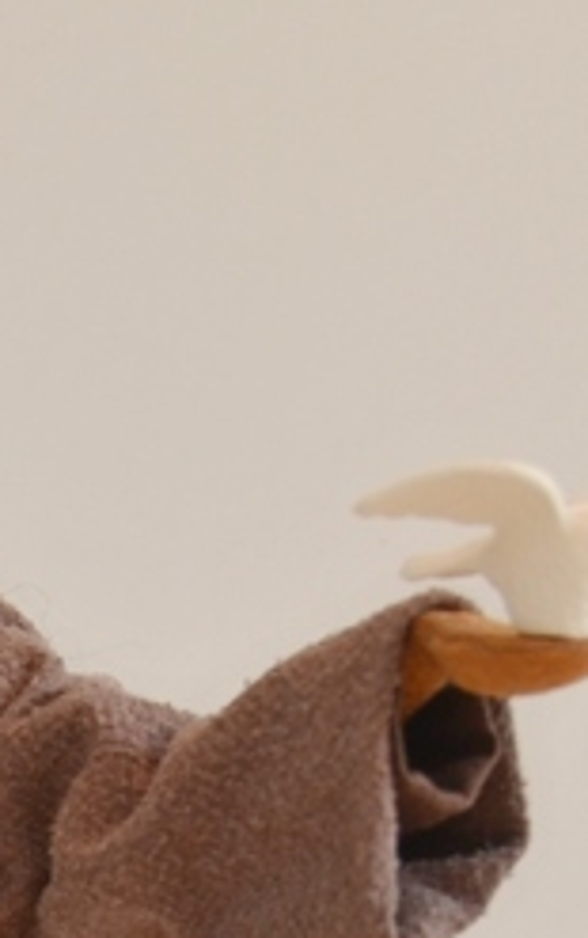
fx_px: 3127
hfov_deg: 10.6
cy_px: 1056
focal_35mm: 122
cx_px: -42
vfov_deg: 16.5
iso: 200
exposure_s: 1/100
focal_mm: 31
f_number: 5
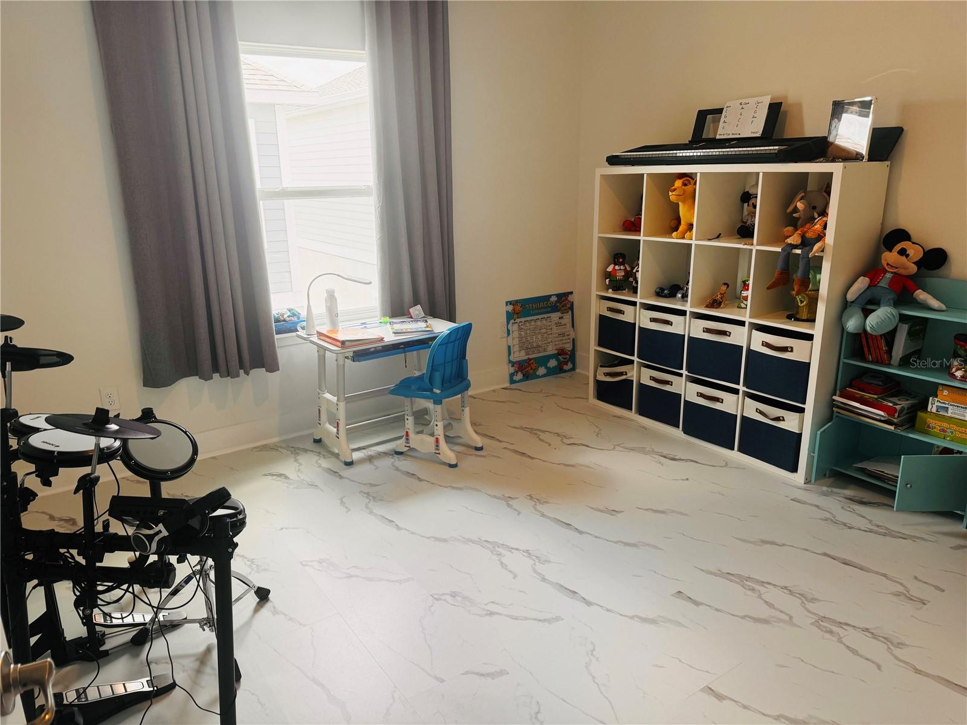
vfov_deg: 56.8
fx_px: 670
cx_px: 484
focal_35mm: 24
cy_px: 362
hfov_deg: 71.6
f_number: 1.78
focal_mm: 6.76
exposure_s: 1/120
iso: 100
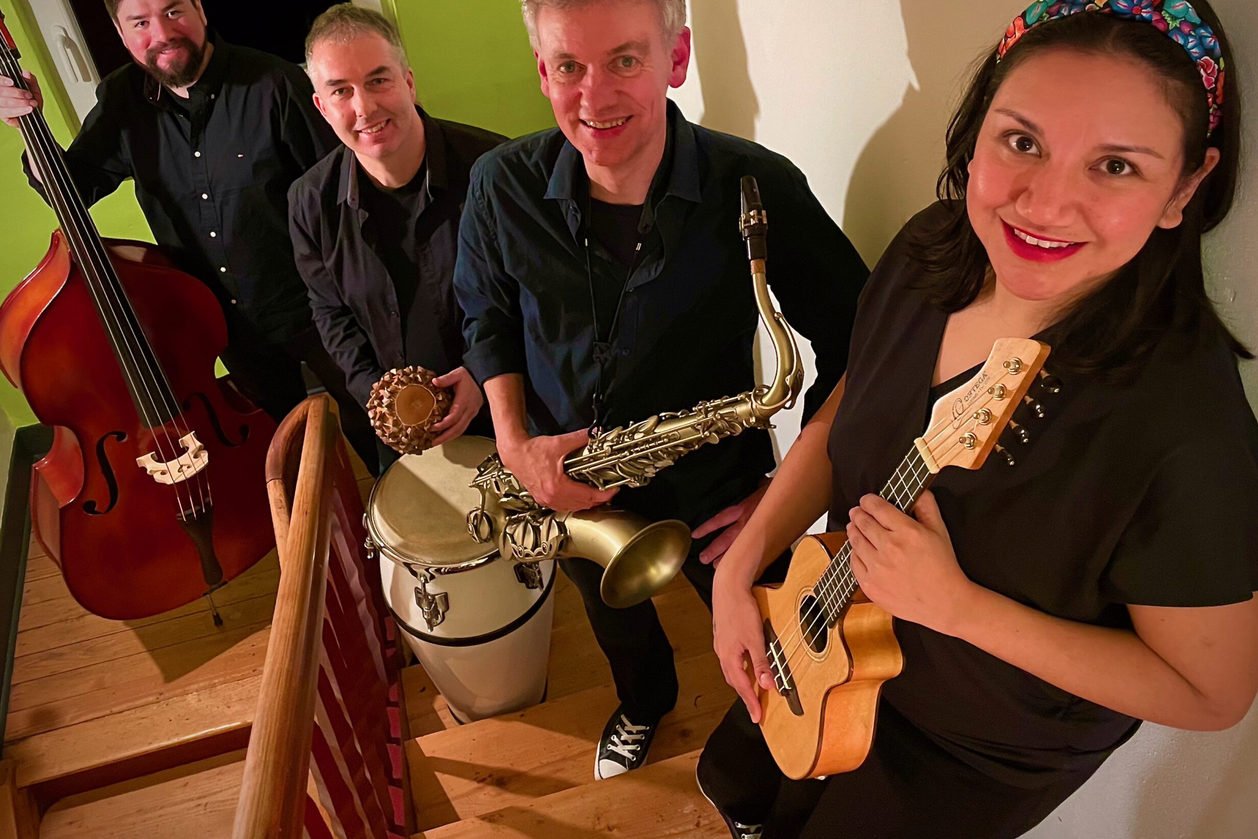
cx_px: 620
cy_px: 360
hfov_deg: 65.5
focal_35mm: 28
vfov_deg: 46.3
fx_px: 978
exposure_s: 1/25
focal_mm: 4.2
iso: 500
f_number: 1.6
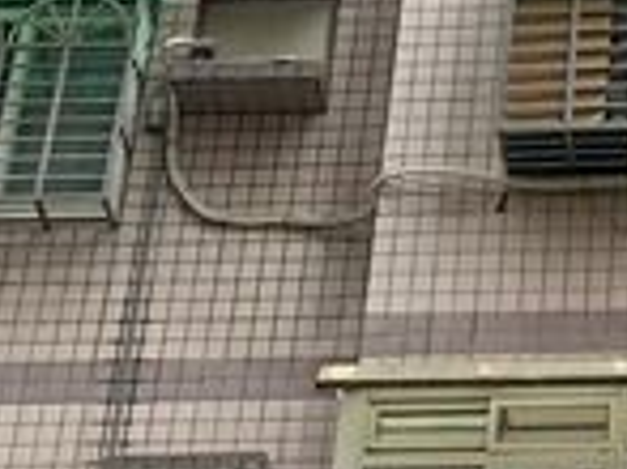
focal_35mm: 170
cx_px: 917
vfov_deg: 8.0
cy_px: -704
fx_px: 3077
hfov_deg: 11.2
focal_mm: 4.25
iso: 25
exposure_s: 1/488
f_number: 1.8
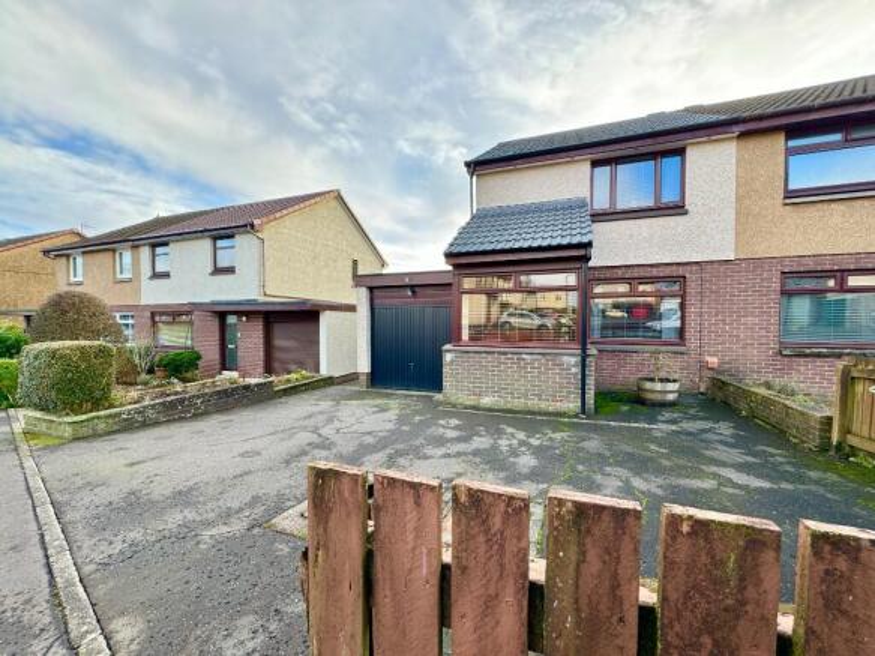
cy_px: 328
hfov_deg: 102.1
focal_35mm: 14
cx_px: 438
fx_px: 354
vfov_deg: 85.7
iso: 40
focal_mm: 2.22
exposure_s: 1/99
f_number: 2.2
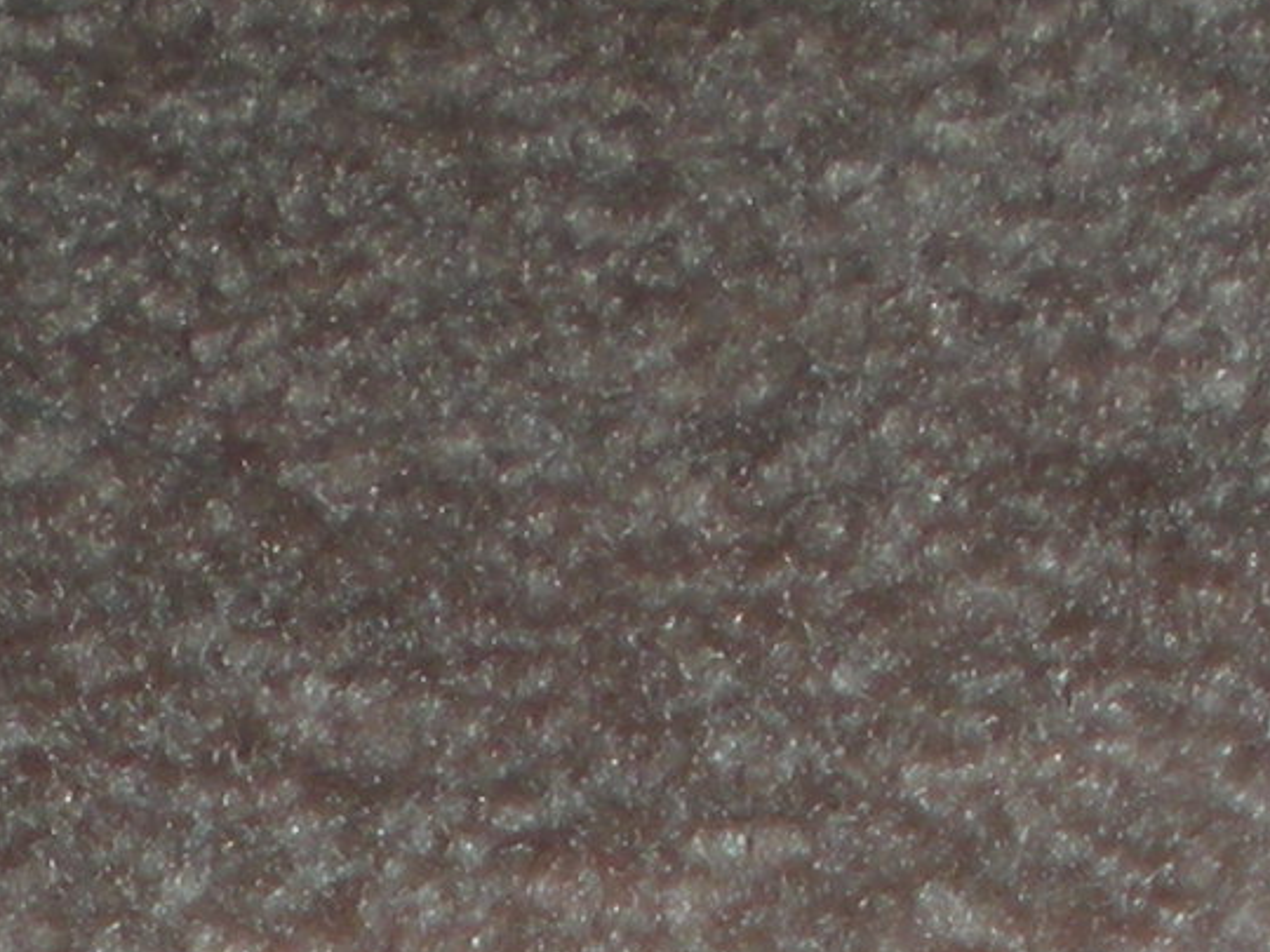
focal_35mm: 216
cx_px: 729
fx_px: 7925
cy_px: 2506
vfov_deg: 6.5
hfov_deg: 9.2
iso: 64
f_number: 3.1
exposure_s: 1/60
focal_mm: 6.3
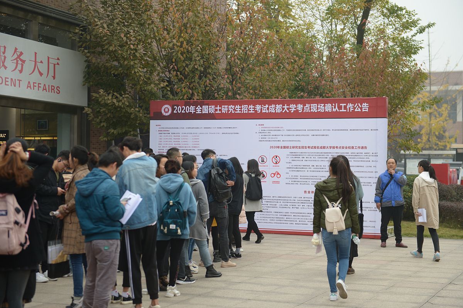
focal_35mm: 70
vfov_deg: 19.4
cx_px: 232
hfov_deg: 28.9
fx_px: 900
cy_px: 154
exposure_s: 1/200
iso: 250
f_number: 2.8
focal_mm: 70
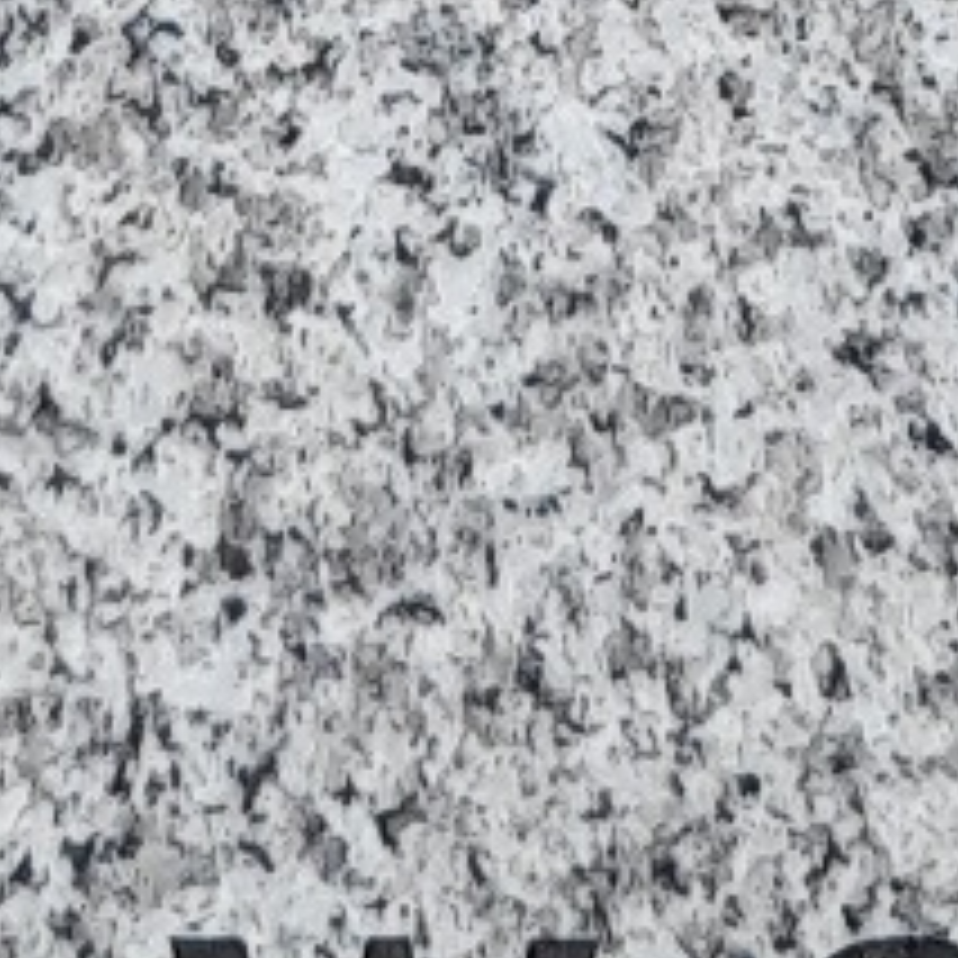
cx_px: 675
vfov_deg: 7.9
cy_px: -1246
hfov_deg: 8.4
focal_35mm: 207
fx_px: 6481
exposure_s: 1/161
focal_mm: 4.6
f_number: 2
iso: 20
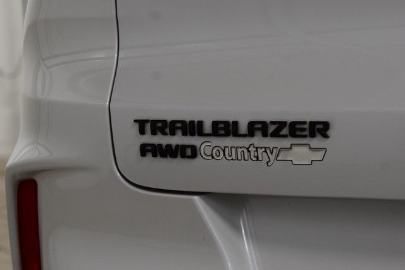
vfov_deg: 13.0
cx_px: 202
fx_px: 1181
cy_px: 135
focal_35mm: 105
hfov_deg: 19.5
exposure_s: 1/125
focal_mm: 70
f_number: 5.6
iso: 1600
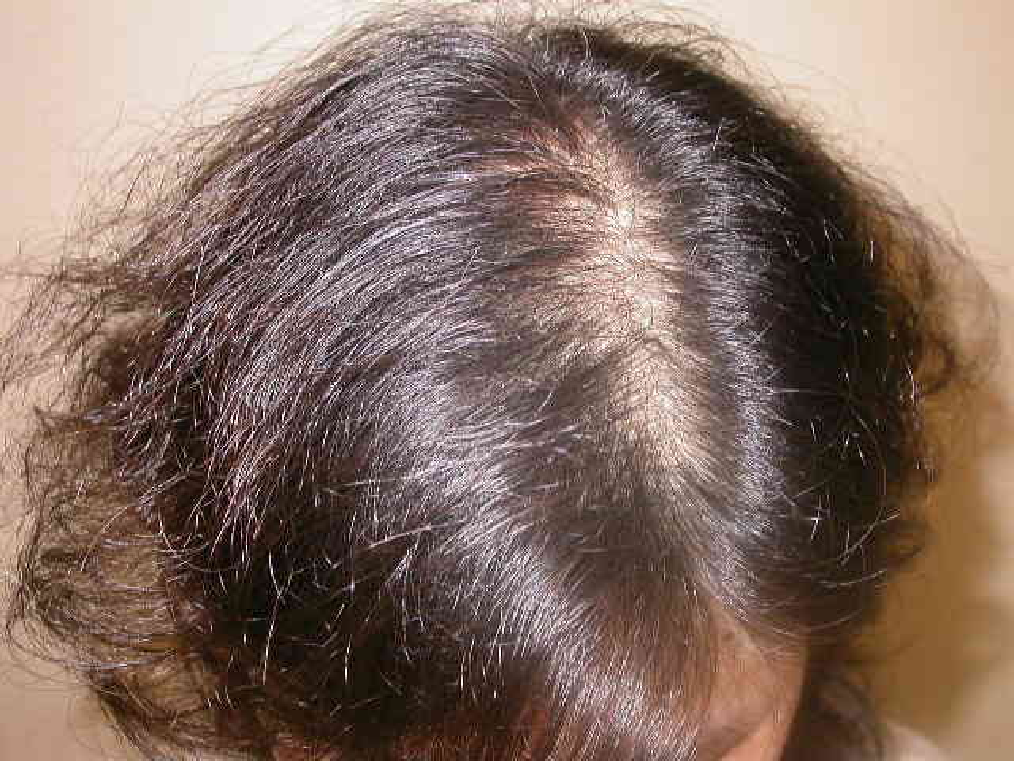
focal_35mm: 47
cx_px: 507
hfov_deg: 40.4
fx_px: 1377
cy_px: 380
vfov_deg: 30.9
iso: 100
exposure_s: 1/60
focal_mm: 9.8
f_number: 2.8
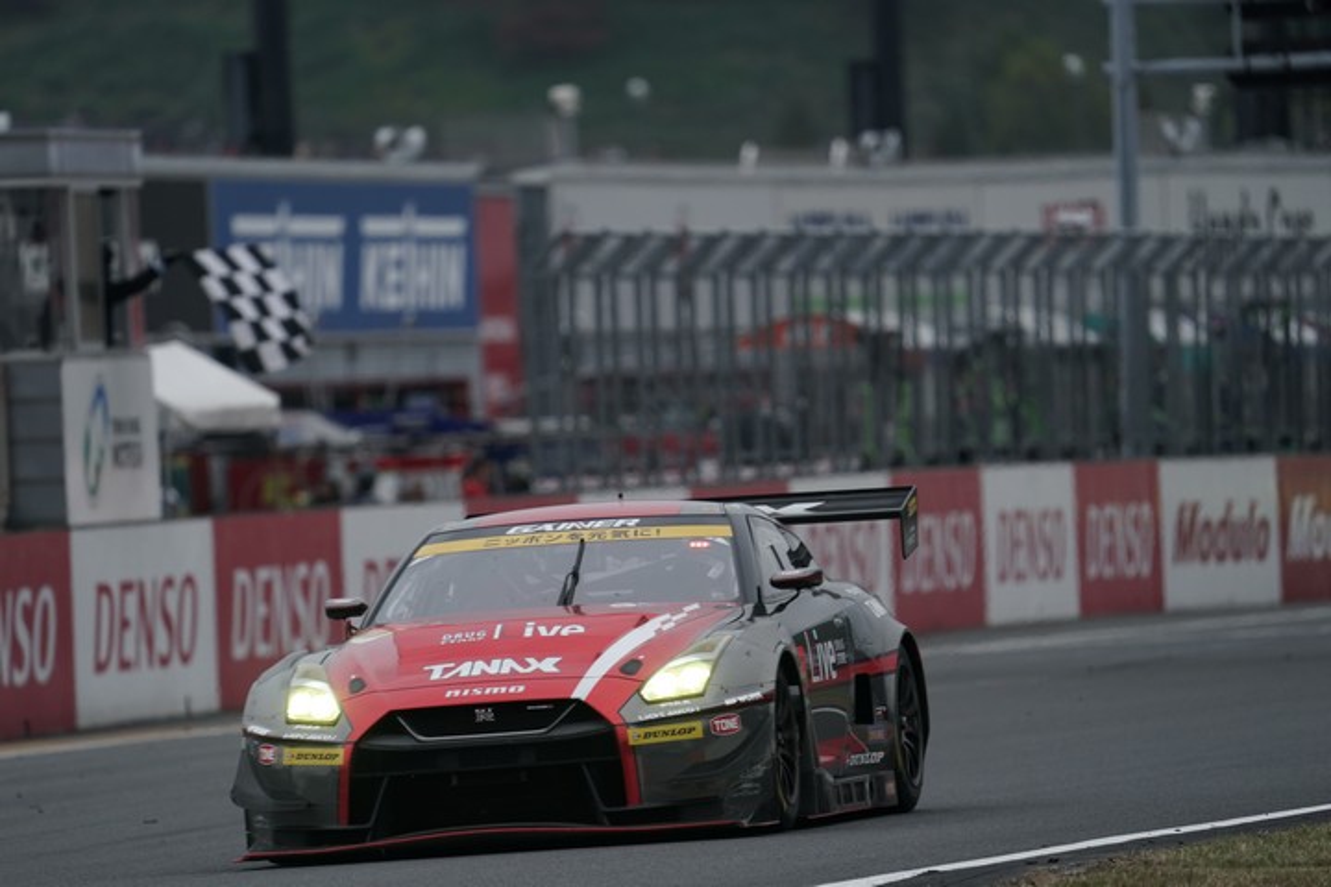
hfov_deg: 3.4
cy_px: 444
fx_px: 22182
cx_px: 666
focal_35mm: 600
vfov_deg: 2.3
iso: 800
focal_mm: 600
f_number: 6.3
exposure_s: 1/800
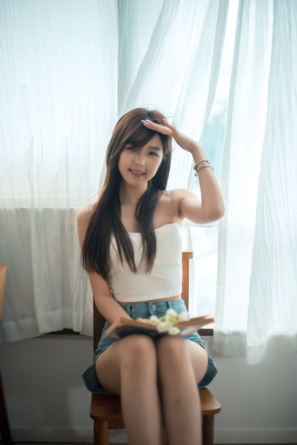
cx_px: 148
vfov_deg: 39.6
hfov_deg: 27.0
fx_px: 618
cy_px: 222
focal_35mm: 50
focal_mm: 50
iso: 250
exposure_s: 1/2000
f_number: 1.4
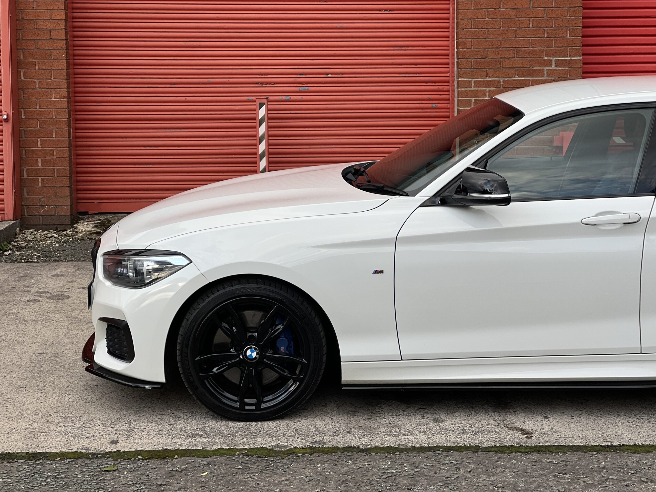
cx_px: 328
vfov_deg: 19.1
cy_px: 246
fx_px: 1459
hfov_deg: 25.3
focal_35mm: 77
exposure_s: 1/445
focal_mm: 9
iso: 32
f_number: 2.8
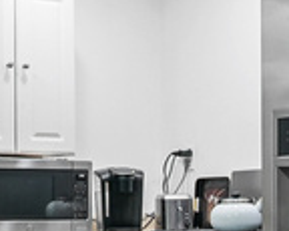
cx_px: 82
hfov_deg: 17.9
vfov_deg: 14.1
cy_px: 241
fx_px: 915
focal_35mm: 107
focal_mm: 16
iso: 250
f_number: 9
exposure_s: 1/1.67
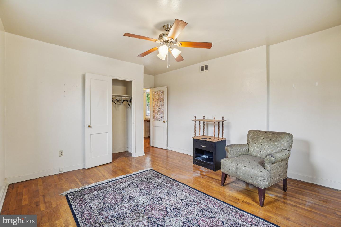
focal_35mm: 15
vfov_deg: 77.3
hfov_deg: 100.4
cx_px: 170
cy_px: 114
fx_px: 142
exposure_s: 1/5
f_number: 7.1
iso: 100
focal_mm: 10
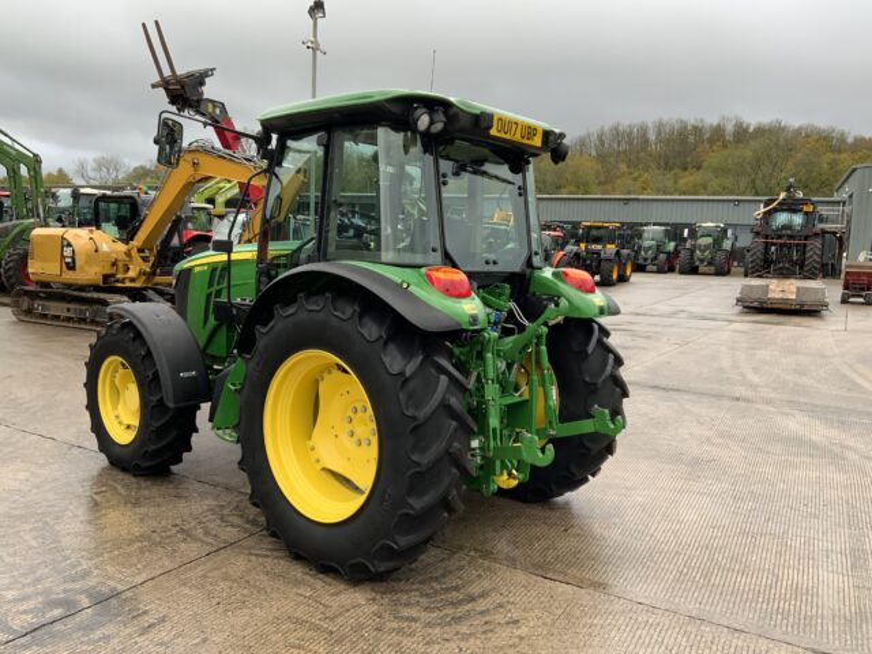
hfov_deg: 61.7
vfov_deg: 48.2
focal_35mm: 29
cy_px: 327
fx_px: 731
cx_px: 436
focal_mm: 3
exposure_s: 1/238
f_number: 1.8
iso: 16
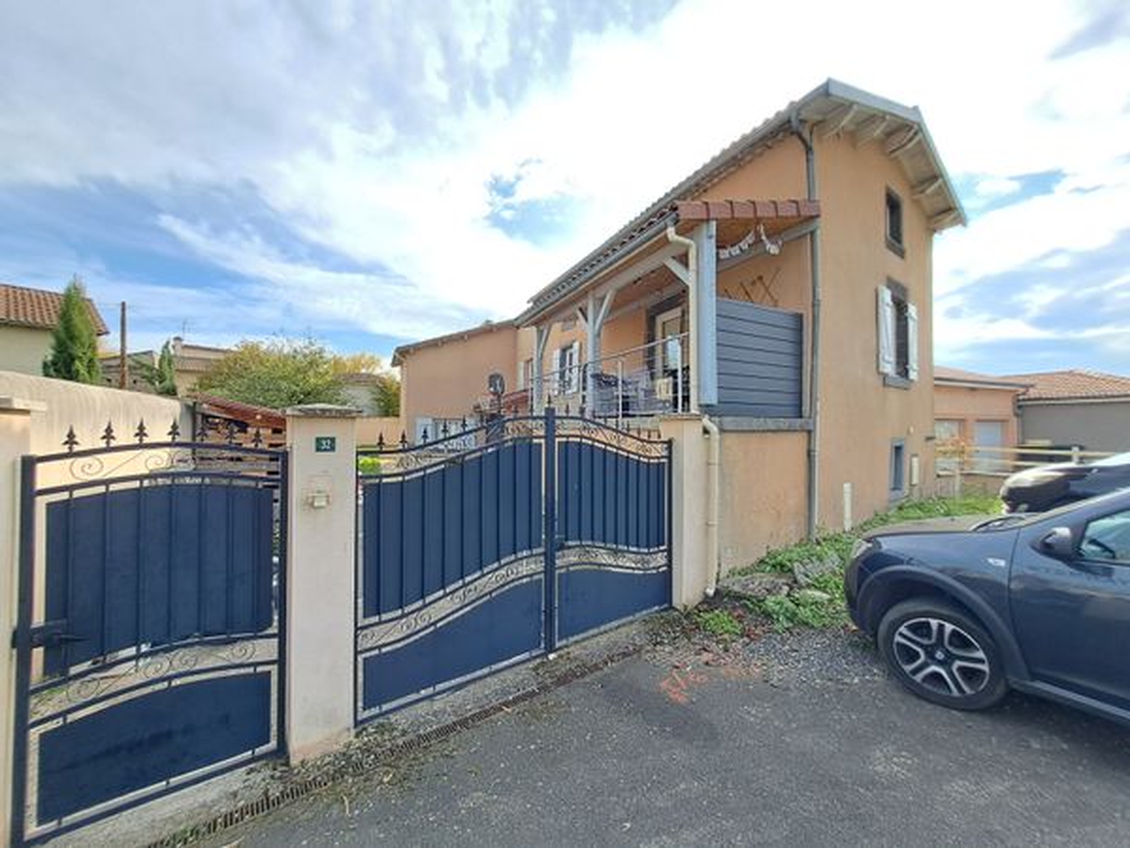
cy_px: 424
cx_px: 565
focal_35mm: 13
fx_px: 424
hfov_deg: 106.2
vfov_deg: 89.9
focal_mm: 1.42
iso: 40
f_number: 2.2
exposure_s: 1/429
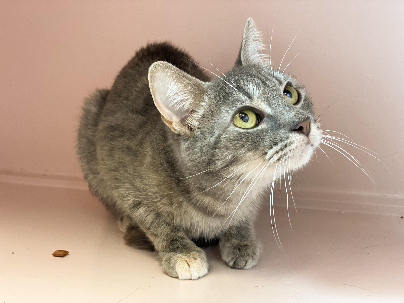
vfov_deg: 28.0
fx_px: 607
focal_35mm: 52
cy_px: 152
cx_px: 202
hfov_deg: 36.8
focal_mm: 6
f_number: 2
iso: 250
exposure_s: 1/33
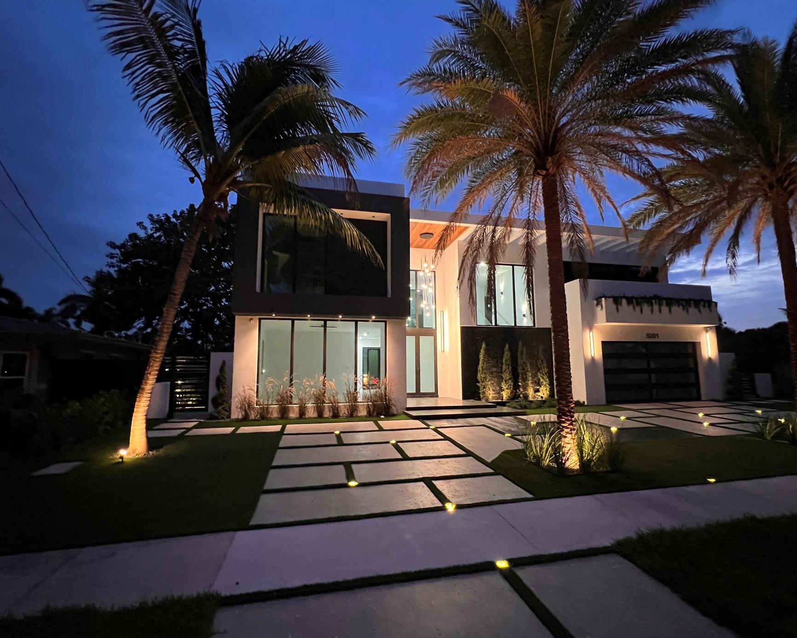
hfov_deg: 96.8
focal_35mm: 15
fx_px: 354
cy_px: 327
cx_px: 409
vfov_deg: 84.0
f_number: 1.8
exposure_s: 1/40
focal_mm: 1.57
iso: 800
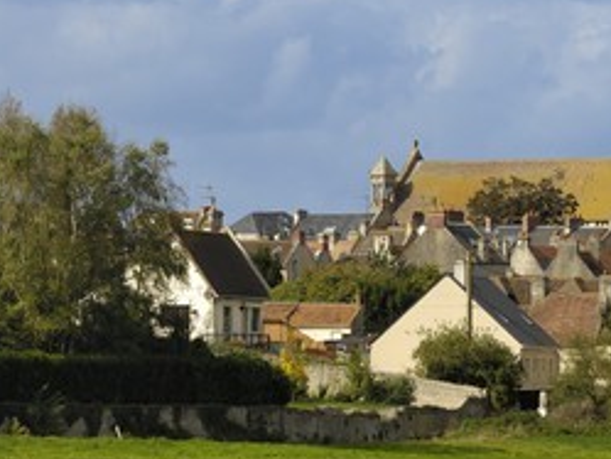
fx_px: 5365
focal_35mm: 304
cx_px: 469
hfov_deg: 6.5
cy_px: 191
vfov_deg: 4.9
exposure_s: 1/400
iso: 100
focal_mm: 125
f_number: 5.3
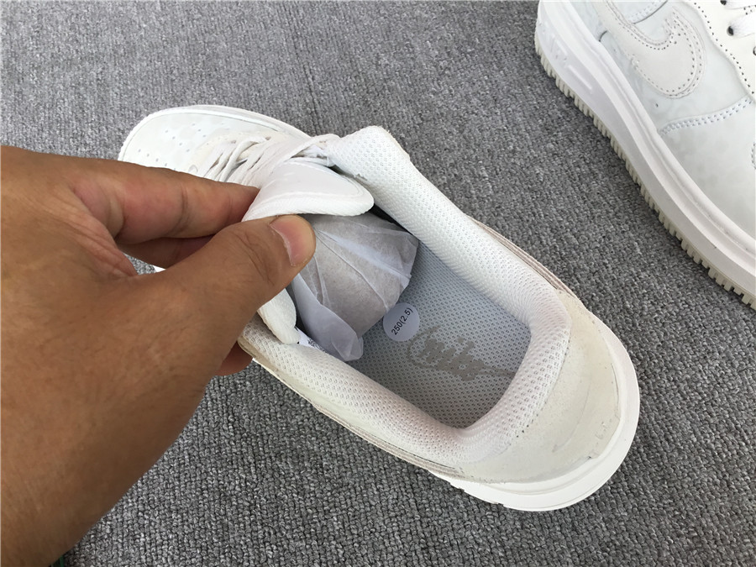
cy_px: 284
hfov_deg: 58.4
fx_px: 677
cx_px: 378
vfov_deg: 45.4
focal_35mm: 31
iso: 25
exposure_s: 1/166
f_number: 2.4
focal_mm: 3.3
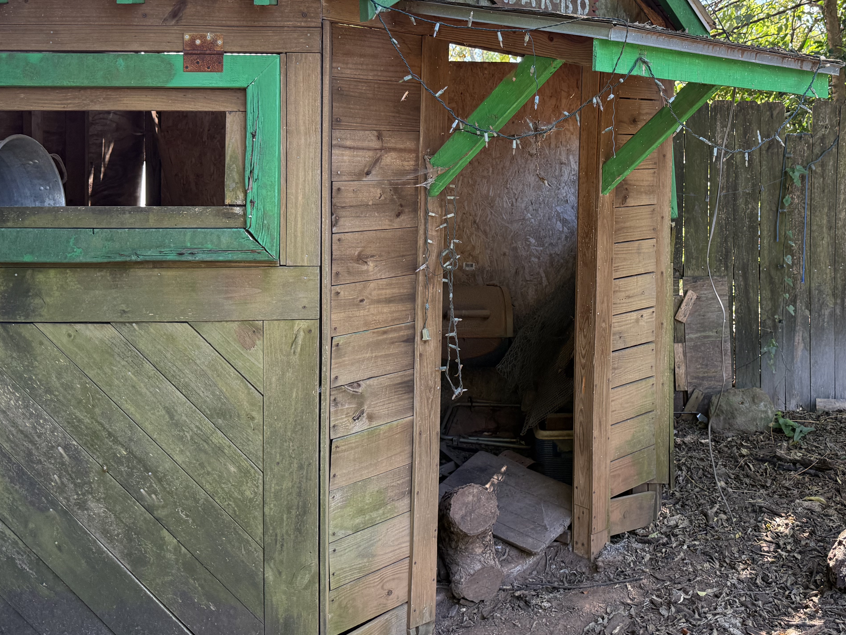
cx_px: 518
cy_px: 183
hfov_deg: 50.9
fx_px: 880
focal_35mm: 36
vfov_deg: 38.9
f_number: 1.78
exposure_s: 1/233
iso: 125
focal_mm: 6.76
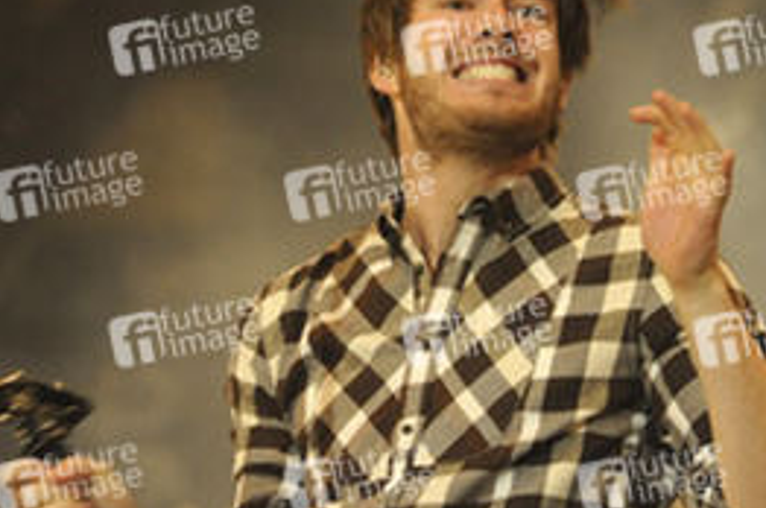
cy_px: 260
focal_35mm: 344
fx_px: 7310
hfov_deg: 6.0
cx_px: 399
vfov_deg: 4.0
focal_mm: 200
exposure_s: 1/200
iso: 3200
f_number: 6.3
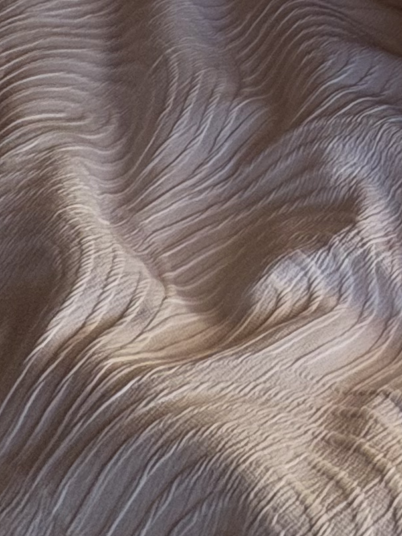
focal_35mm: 70
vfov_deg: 18.7
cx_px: 904
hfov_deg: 15.0
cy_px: -513
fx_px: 1083
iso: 64
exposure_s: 1/139
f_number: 2.2
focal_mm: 2.22
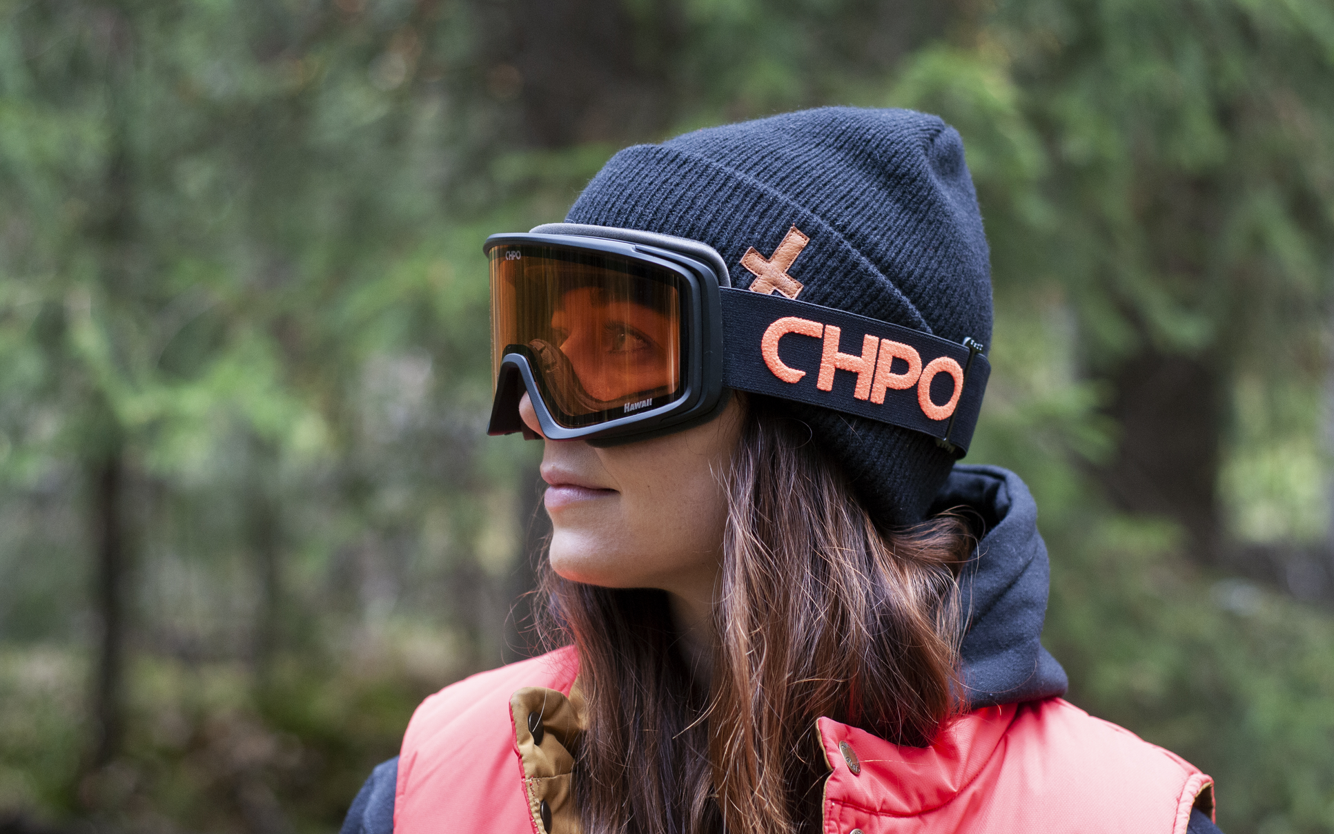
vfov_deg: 16.9
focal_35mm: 77
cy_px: 390
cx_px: 668
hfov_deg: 26.8
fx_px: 2799
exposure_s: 1/80
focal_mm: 50
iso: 320
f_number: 2.8
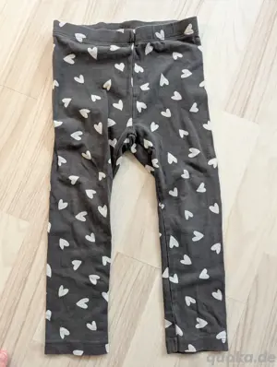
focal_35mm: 24
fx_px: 255
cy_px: 184
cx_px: 138
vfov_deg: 71.5
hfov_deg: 57.0
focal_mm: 6.81
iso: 964
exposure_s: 1/100
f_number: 1.85
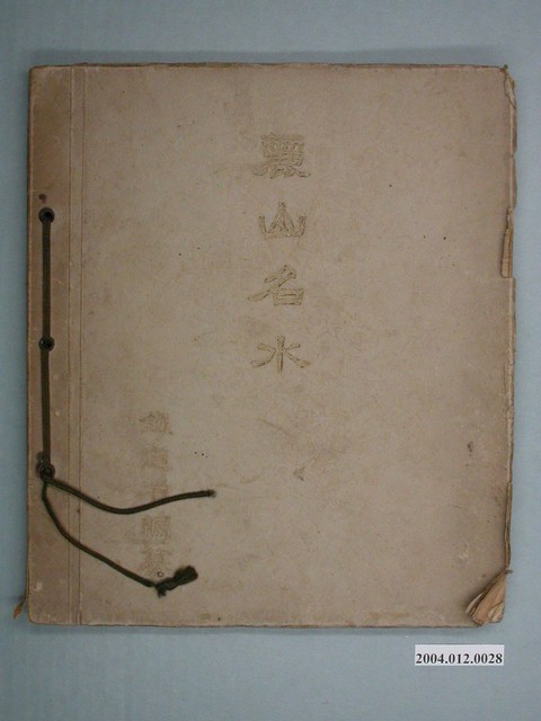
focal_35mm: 50
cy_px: 360
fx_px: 1042
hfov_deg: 29.1
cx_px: 270
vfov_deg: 38.2
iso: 200
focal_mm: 10.4
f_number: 6.5
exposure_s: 1/30
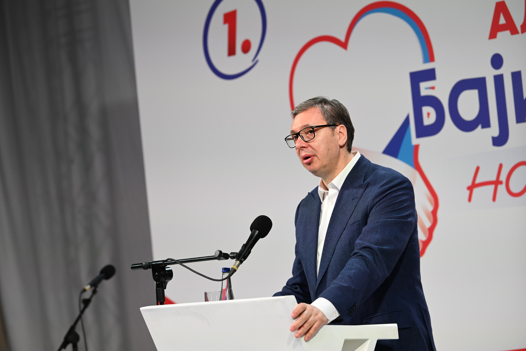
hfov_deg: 16.8
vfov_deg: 11.2
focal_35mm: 122
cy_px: 176
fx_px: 1782
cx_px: 263
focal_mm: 122
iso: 2000
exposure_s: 1/640
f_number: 4
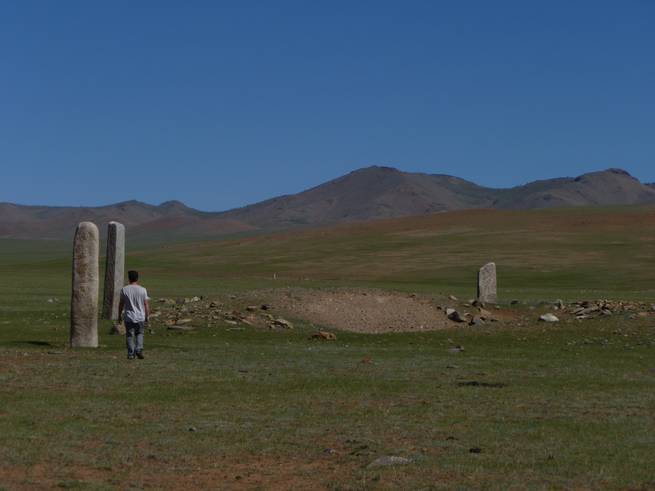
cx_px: 328
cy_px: 246
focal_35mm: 116
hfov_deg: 17.0
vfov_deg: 12.8
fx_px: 2195
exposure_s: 1/1000
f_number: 4.9
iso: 80
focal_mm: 20.7
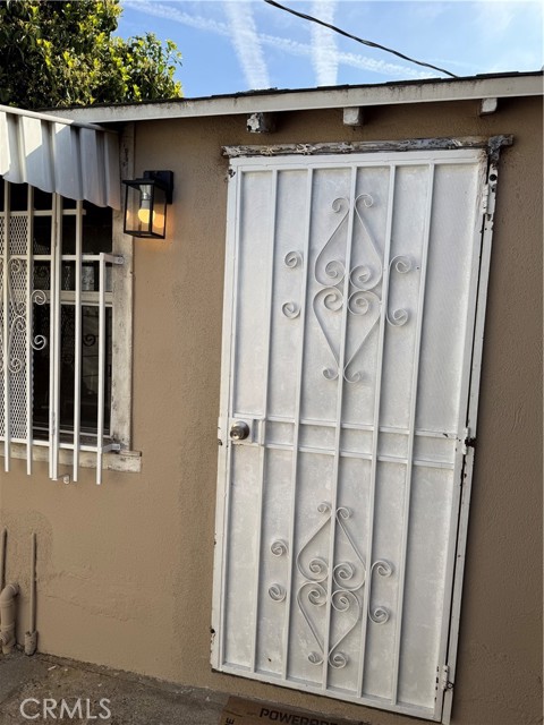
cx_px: 272
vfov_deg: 71.6
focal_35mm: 24
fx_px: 503
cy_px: 362
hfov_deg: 56.8
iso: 80
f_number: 1.78
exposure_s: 1/2370
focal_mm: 6.76
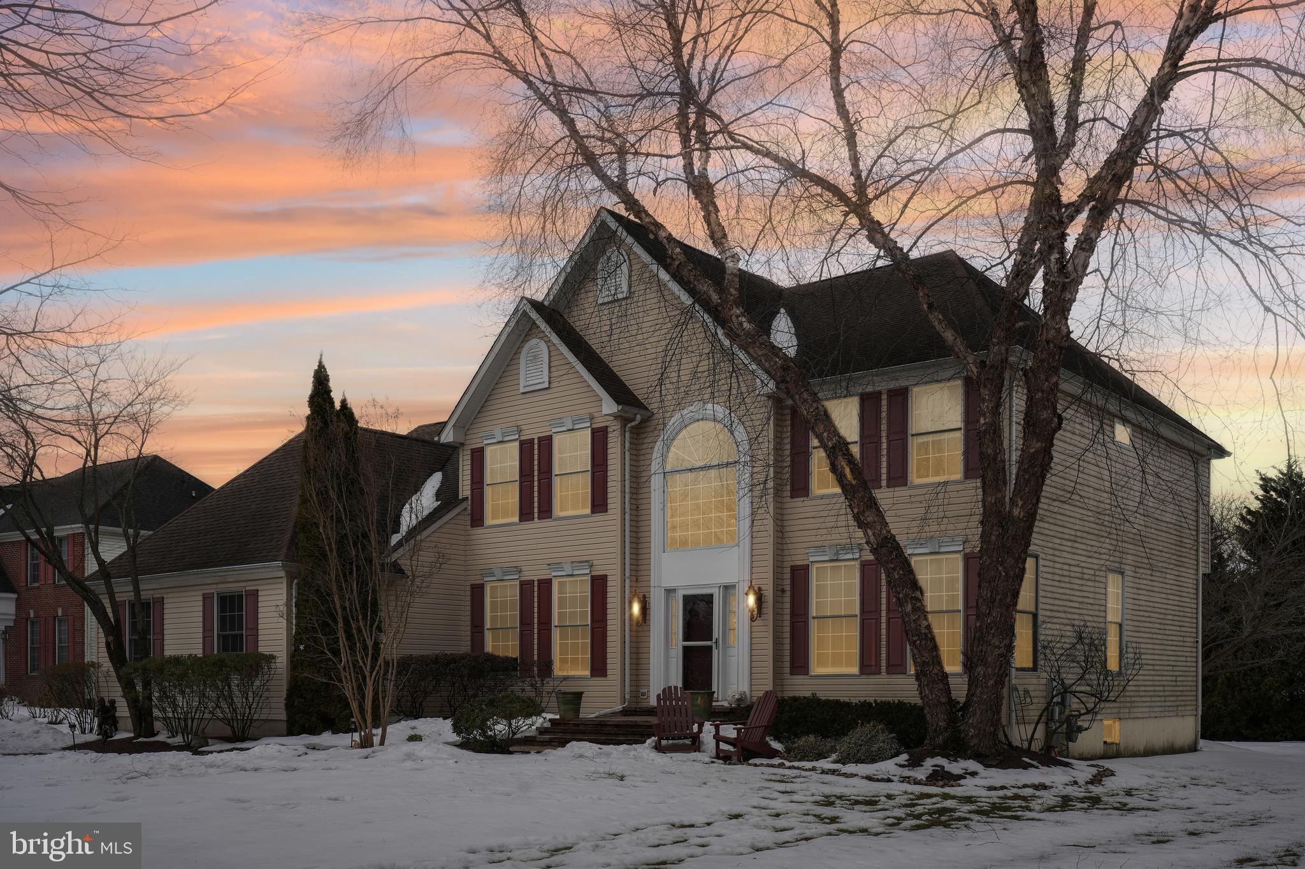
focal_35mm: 34
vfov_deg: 38.9
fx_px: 1232
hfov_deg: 55.8
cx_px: 652
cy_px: 434
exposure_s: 1/250
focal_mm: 34
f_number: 8
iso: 100
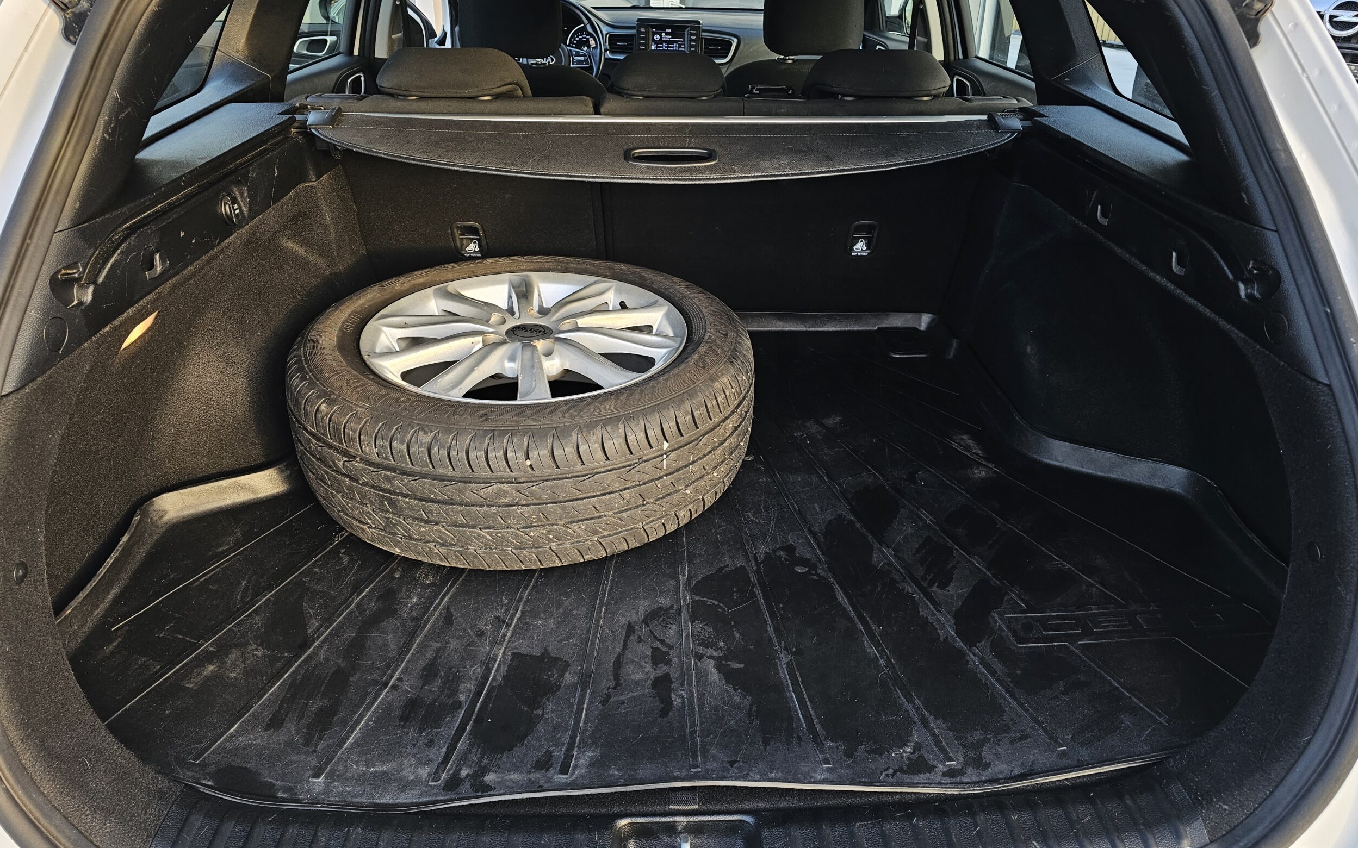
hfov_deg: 72.6
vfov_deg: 49.3
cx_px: 686
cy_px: 406
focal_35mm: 25
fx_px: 925
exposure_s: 1/190
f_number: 1.7
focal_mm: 6.3
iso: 100
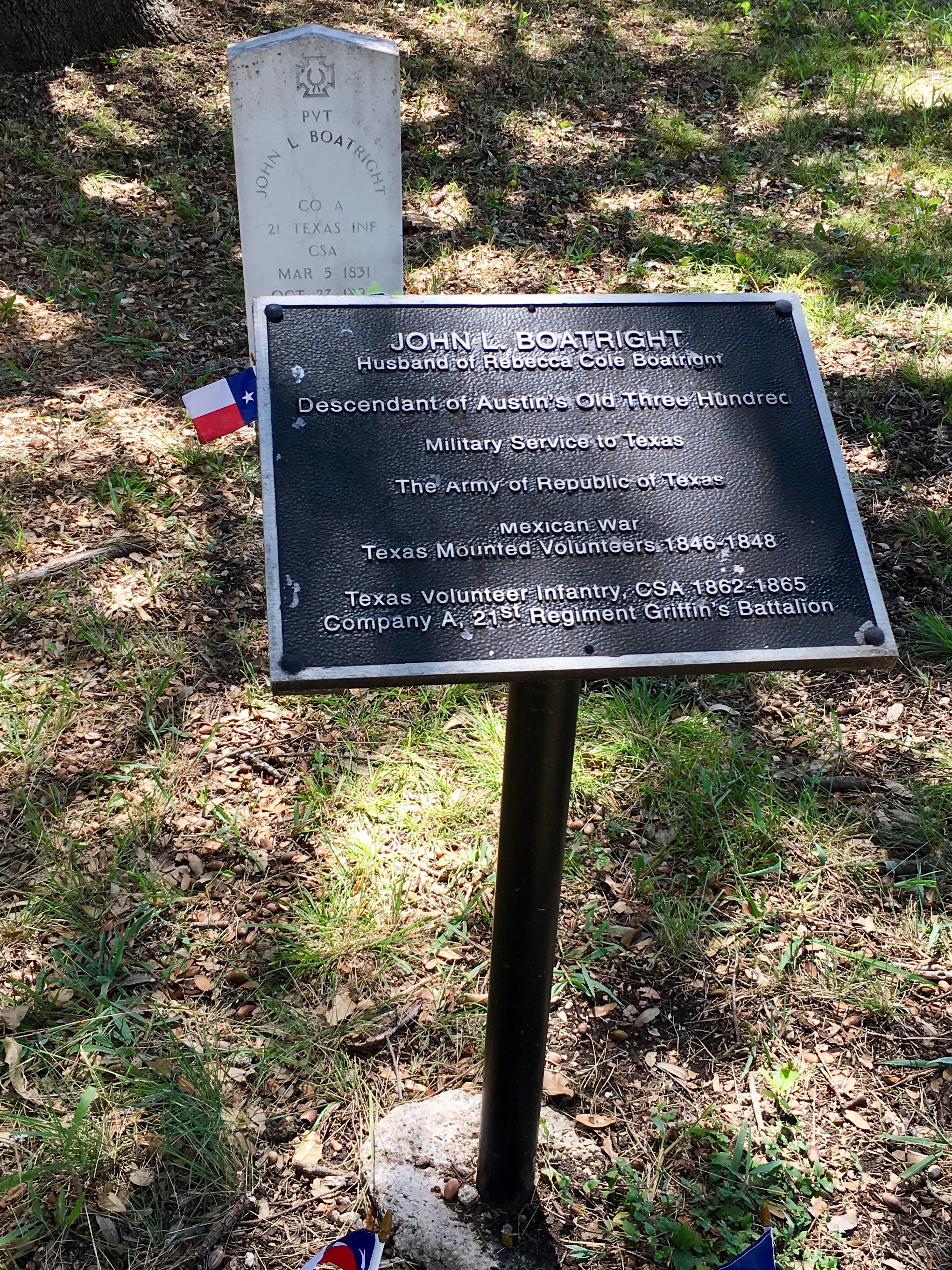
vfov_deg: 43.8
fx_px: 1577
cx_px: 476
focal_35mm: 43
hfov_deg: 33.6
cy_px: 620
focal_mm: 4.15
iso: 25
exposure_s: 1/269
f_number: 2.2
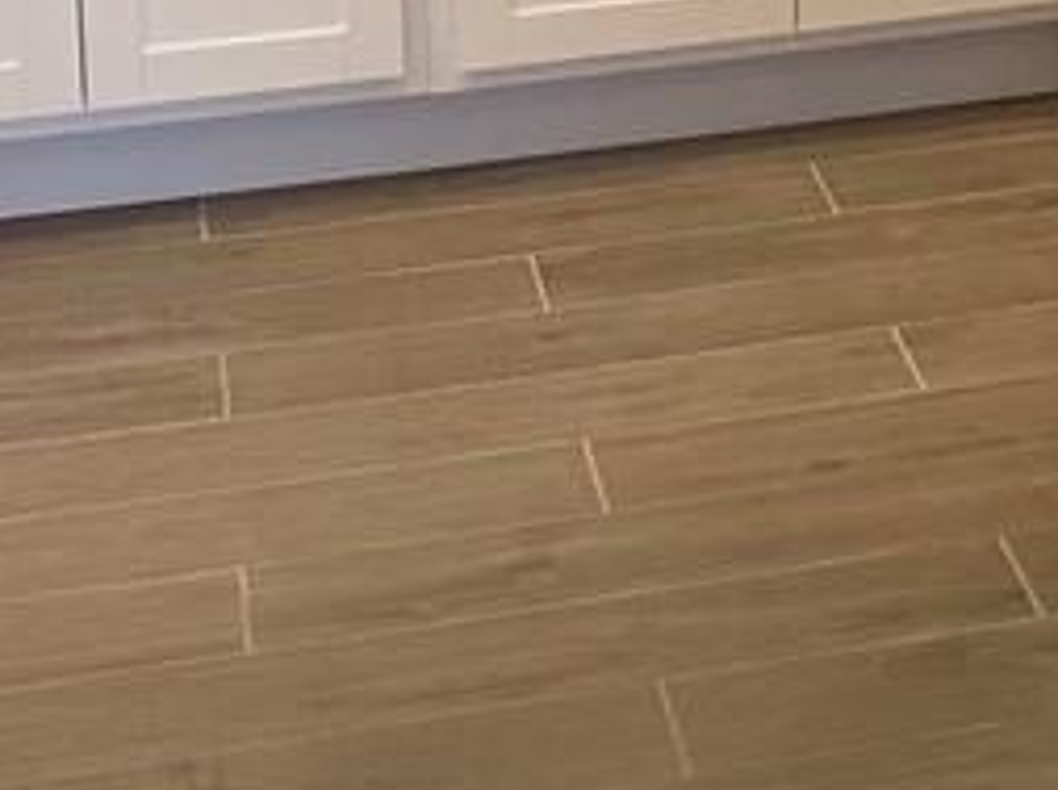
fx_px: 4639
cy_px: -815
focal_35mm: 152
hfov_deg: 11.6
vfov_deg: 9.1
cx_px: 2137
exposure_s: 1/120
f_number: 1.78
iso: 80
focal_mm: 6.76
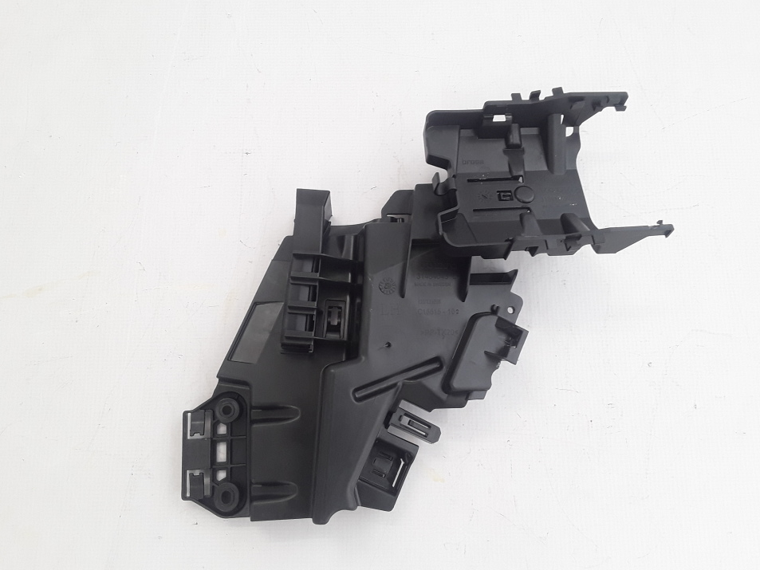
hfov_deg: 61.6
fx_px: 637
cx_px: 389
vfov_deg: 48.2
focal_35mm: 29
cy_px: 289
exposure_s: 1/33
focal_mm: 2.91
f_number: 1.9
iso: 50
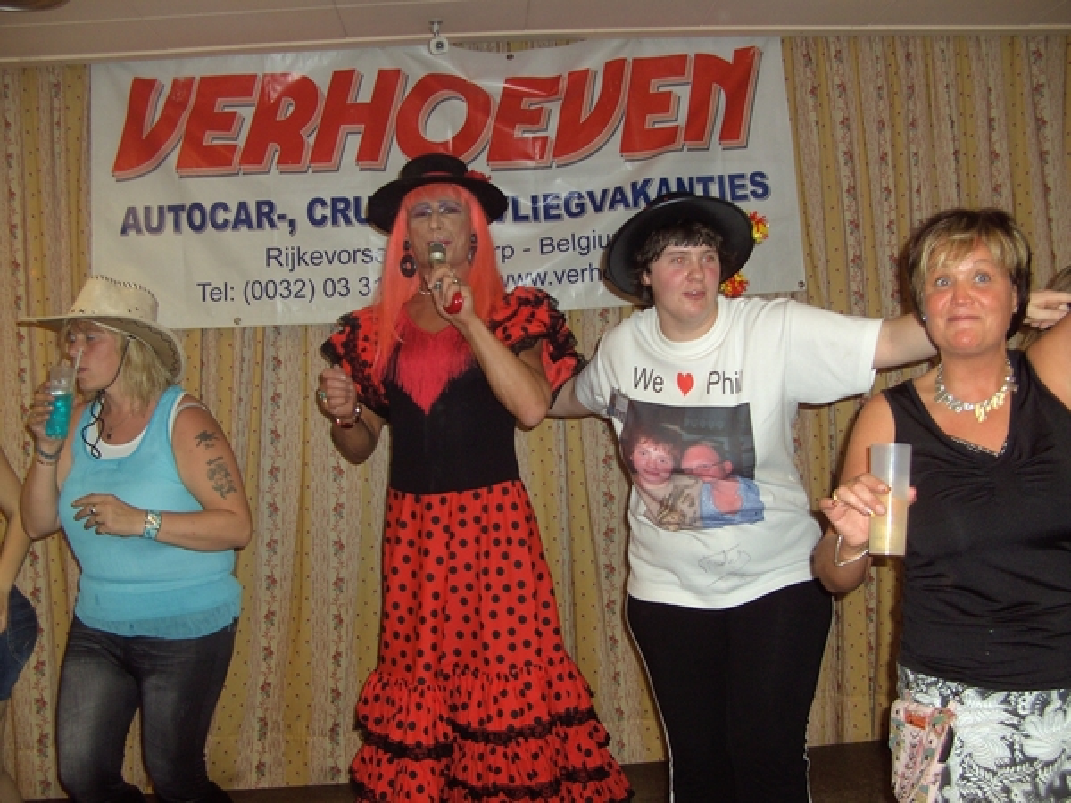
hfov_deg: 50.1
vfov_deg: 38.7
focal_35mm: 37
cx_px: 536
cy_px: 402
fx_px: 1145
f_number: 2.8
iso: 100
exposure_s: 1/50
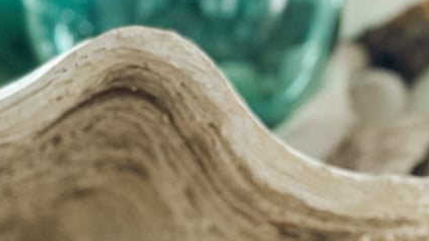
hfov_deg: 13.3
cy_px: 393
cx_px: 261
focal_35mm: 162
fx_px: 1842
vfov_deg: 7.3
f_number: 1.8
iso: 320
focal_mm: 6.86
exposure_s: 1/40
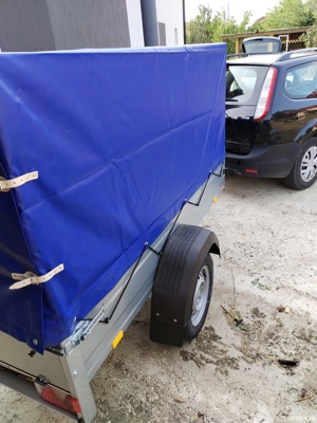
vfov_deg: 61.7
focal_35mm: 29
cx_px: 158
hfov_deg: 48.2
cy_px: 212
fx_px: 354
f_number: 1.8
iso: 100
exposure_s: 1/188
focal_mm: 4.75
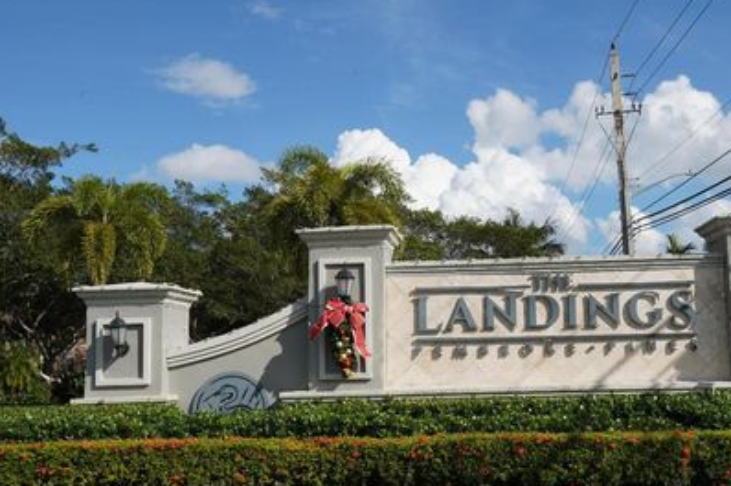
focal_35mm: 44
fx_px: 893
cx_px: 452
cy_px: 267
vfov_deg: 30.5
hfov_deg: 44.2
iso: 100
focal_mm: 35
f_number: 22
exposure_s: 1/50
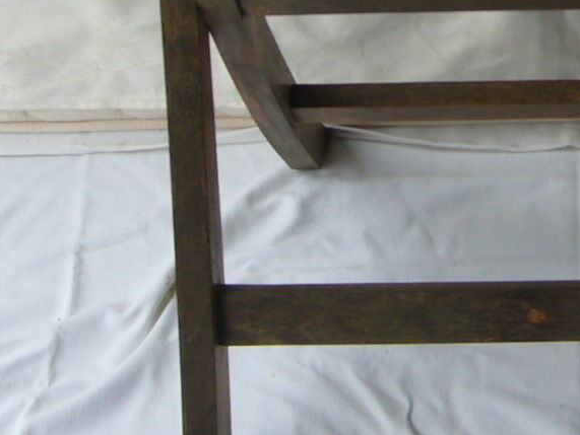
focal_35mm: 98
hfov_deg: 19.7
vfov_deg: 14.9
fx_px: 1643
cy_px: 15
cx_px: 519
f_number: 2.8
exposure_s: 1/100
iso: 80
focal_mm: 5.8
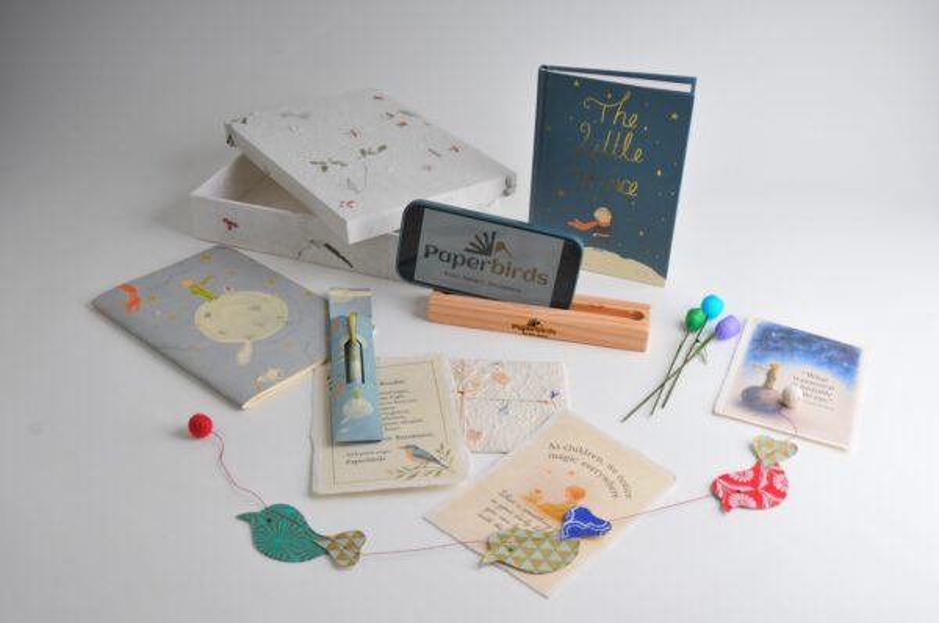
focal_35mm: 36
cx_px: 470
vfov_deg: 36.8
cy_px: 312
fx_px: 937
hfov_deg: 53.2
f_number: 8
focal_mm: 24
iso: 250
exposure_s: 1/200
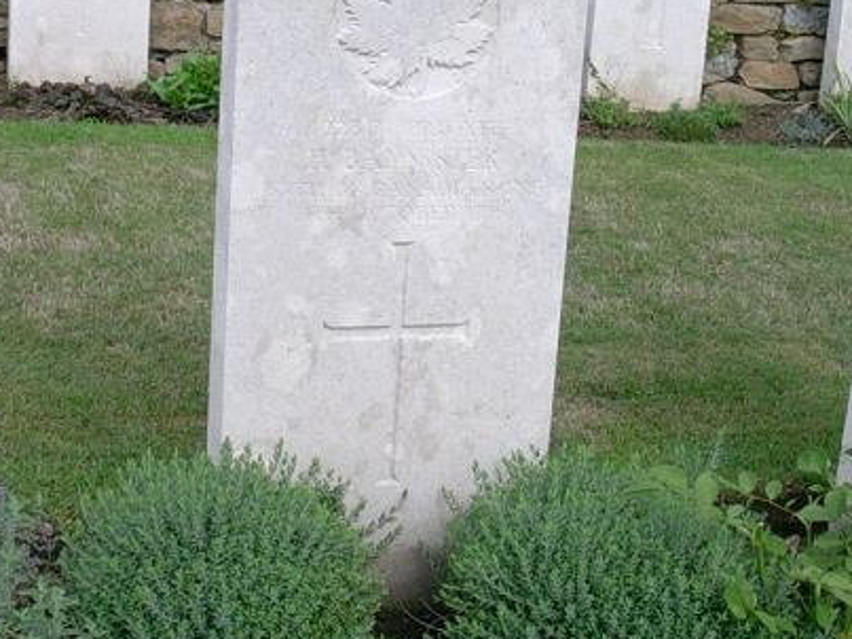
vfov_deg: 21.9
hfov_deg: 28.9
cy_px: 262
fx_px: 1649
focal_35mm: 67
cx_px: 336
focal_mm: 6.7
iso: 70
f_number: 5.8
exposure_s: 1/192
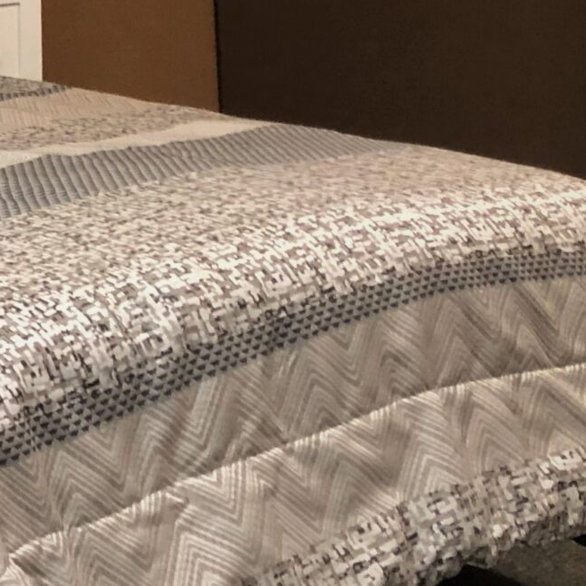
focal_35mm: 97
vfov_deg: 16.8
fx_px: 1858
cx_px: -313
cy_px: -204
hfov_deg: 16.3
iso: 40
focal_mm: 3.99
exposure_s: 1/17
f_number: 1.8
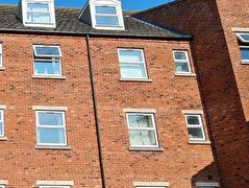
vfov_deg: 37.5
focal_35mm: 38
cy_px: 121
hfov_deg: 38.9
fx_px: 274
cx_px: -33
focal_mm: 2.2
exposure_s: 1/2036
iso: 64
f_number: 2.2
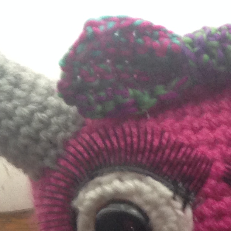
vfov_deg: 11.4
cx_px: 532
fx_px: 1148
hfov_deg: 10.2
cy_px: 201
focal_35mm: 152
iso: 100
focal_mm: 4.12
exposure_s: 1/20
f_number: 2.4
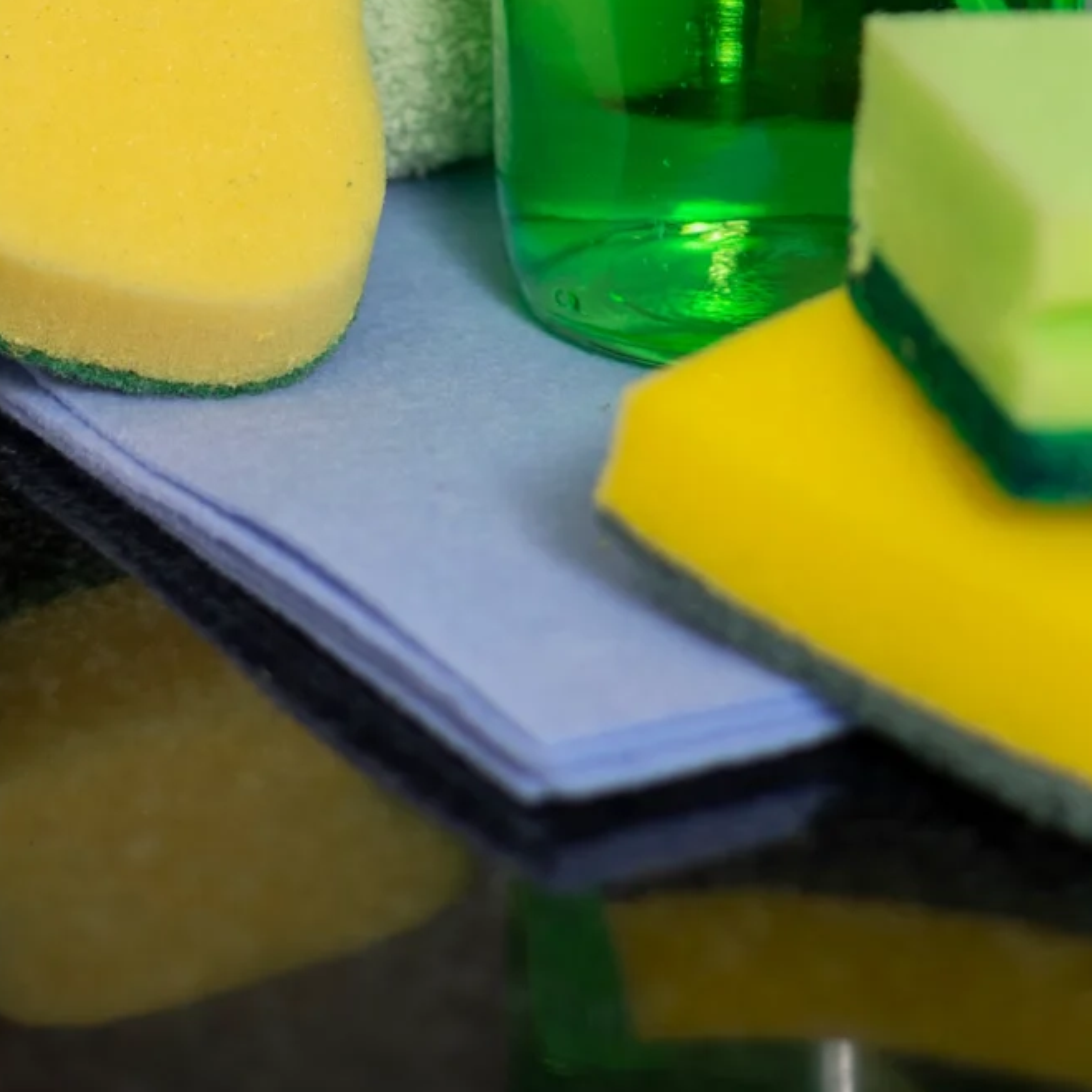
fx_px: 5889
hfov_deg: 10.6
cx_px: 866
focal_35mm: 165
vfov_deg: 10.1
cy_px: -809
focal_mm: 50
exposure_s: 1/100
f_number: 3.2
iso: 250
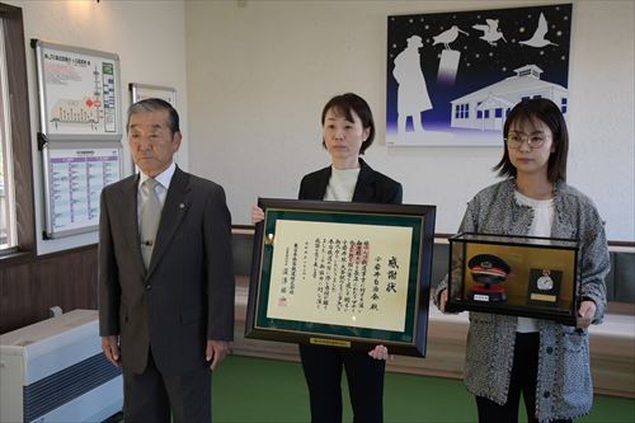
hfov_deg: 46.4
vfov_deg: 31.9
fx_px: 741
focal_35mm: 42
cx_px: 318
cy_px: 212
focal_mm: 28
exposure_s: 1/250
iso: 2500
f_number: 8
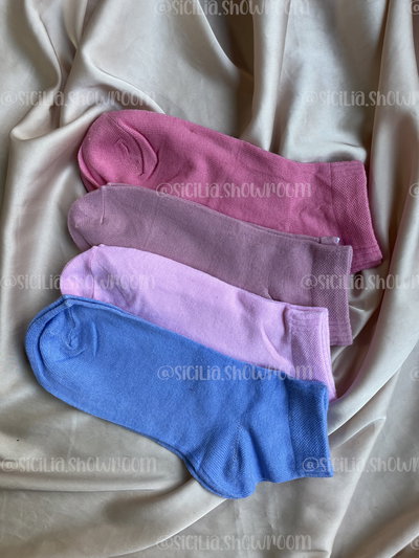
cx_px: 210
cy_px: 279
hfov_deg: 53.1
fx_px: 419
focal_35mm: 26
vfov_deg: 67.3
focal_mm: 5.1
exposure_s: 1/121
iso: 40
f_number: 1.6
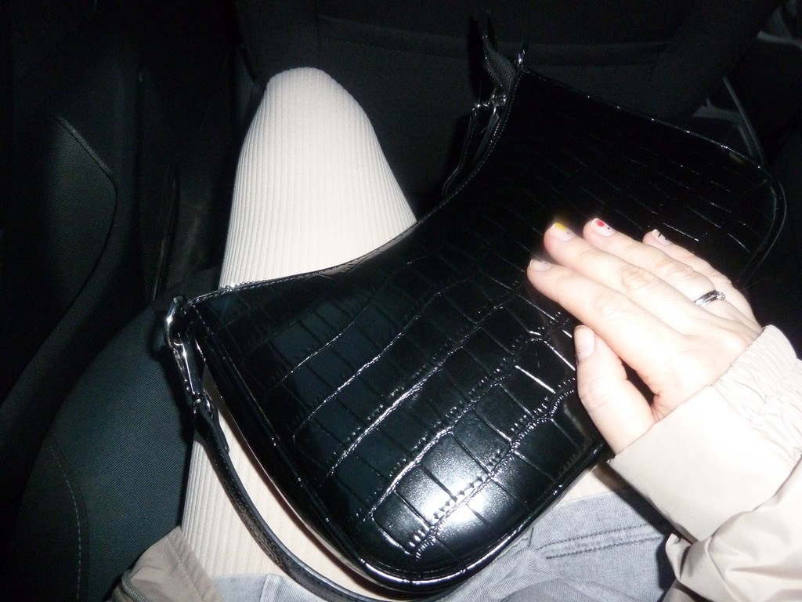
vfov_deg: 54.9
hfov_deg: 69.4
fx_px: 579
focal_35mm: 25
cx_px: 401
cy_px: 301
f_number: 3.3
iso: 400
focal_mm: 4.1
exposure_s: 1/30
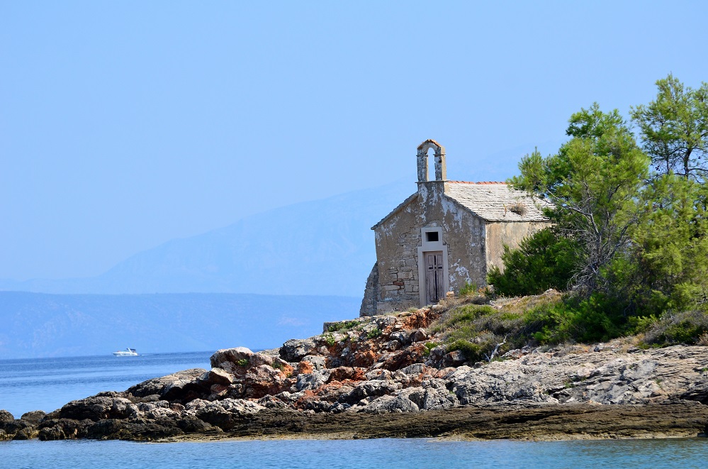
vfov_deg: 6.3
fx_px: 4267
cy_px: 234
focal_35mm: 218
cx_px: 354
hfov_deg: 9.5
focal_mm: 145
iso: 400
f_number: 5.6
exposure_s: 1/2000
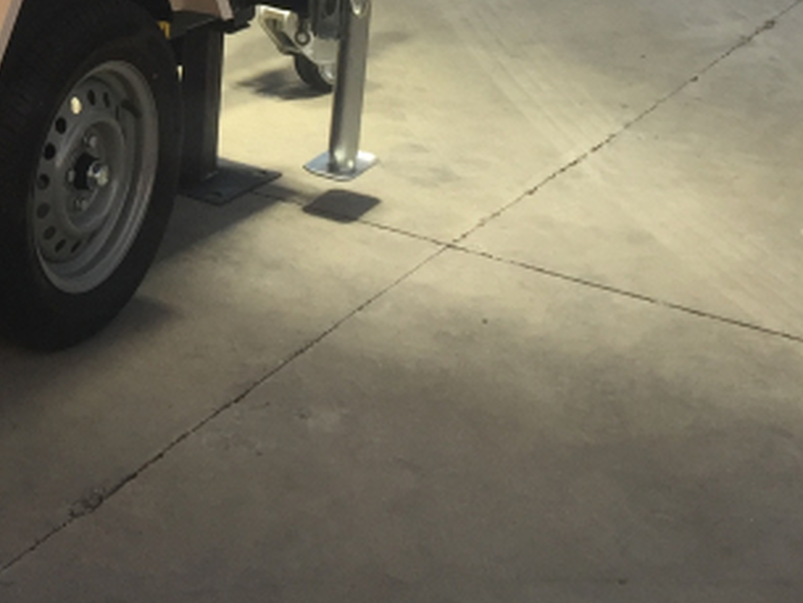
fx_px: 2205
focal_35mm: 95
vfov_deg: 14.3
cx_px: -95
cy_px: -369
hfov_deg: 19.7
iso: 32
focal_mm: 4.15
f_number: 2.2
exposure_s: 1/100
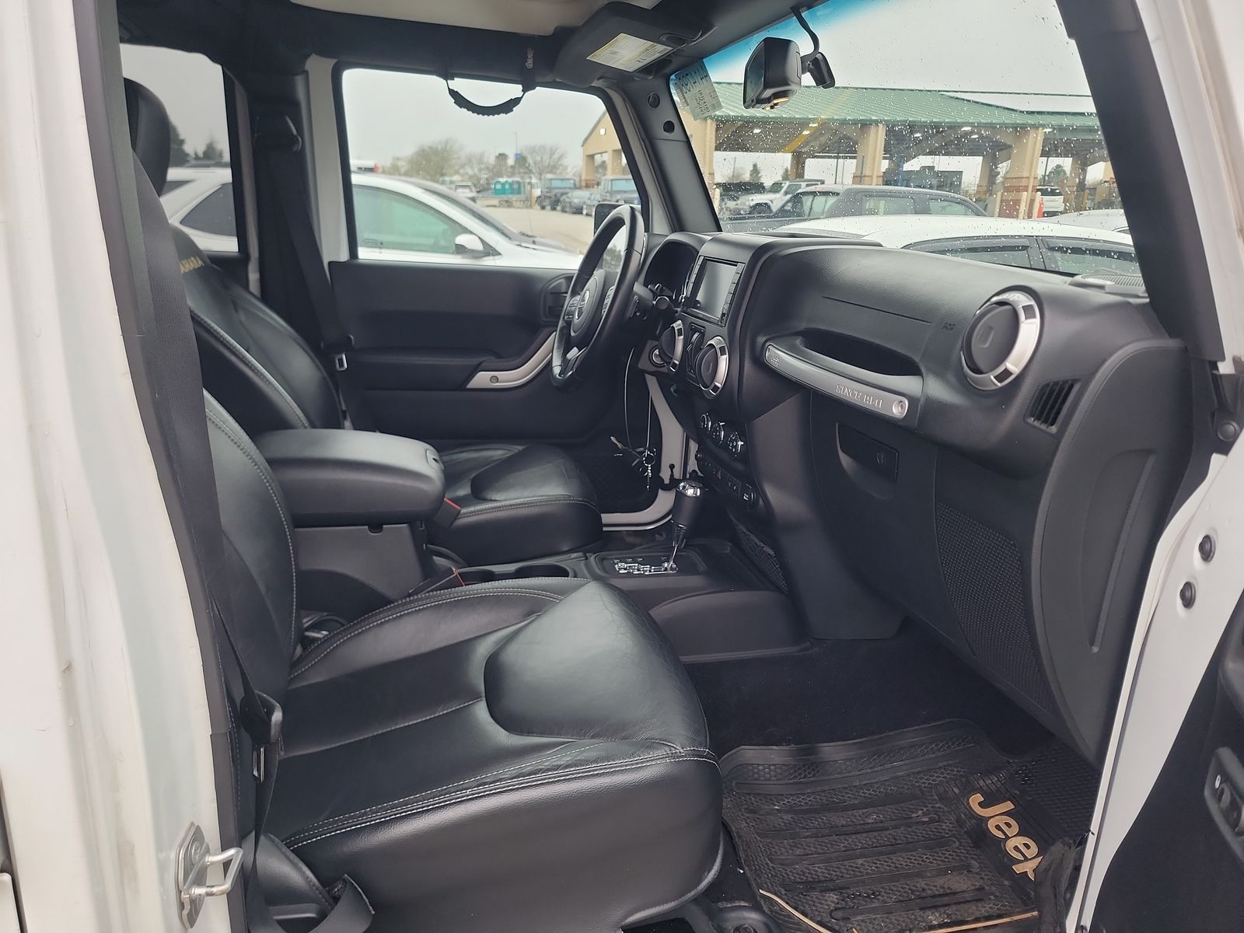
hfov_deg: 71.6
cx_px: 622
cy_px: 466
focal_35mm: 24
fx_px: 862
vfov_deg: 56.8
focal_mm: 6.7
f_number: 1.8
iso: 146
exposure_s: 1/59
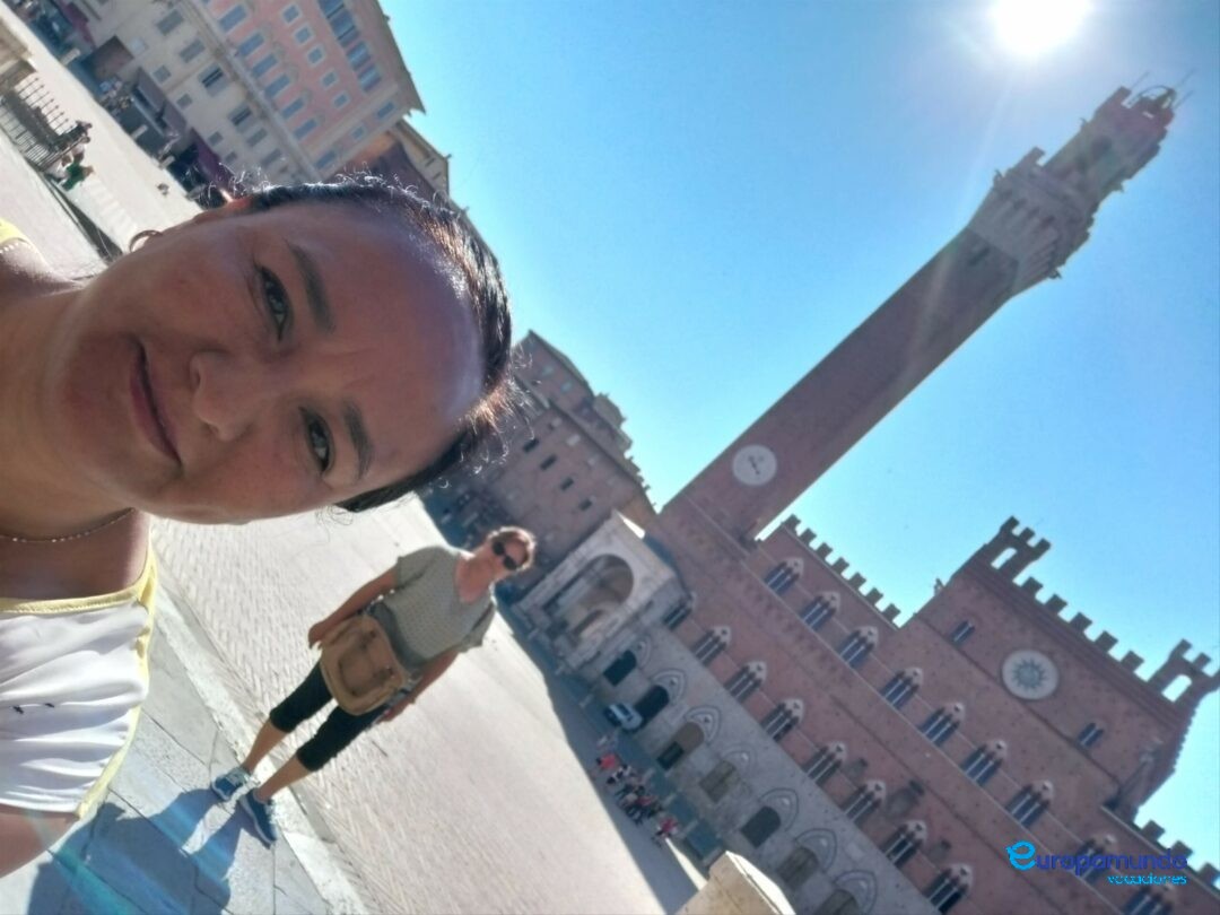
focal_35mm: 26
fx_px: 916
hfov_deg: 67.3
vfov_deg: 53.1
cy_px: 458
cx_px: 610
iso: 40
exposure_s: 1/1146
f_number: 2
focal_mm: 3.89
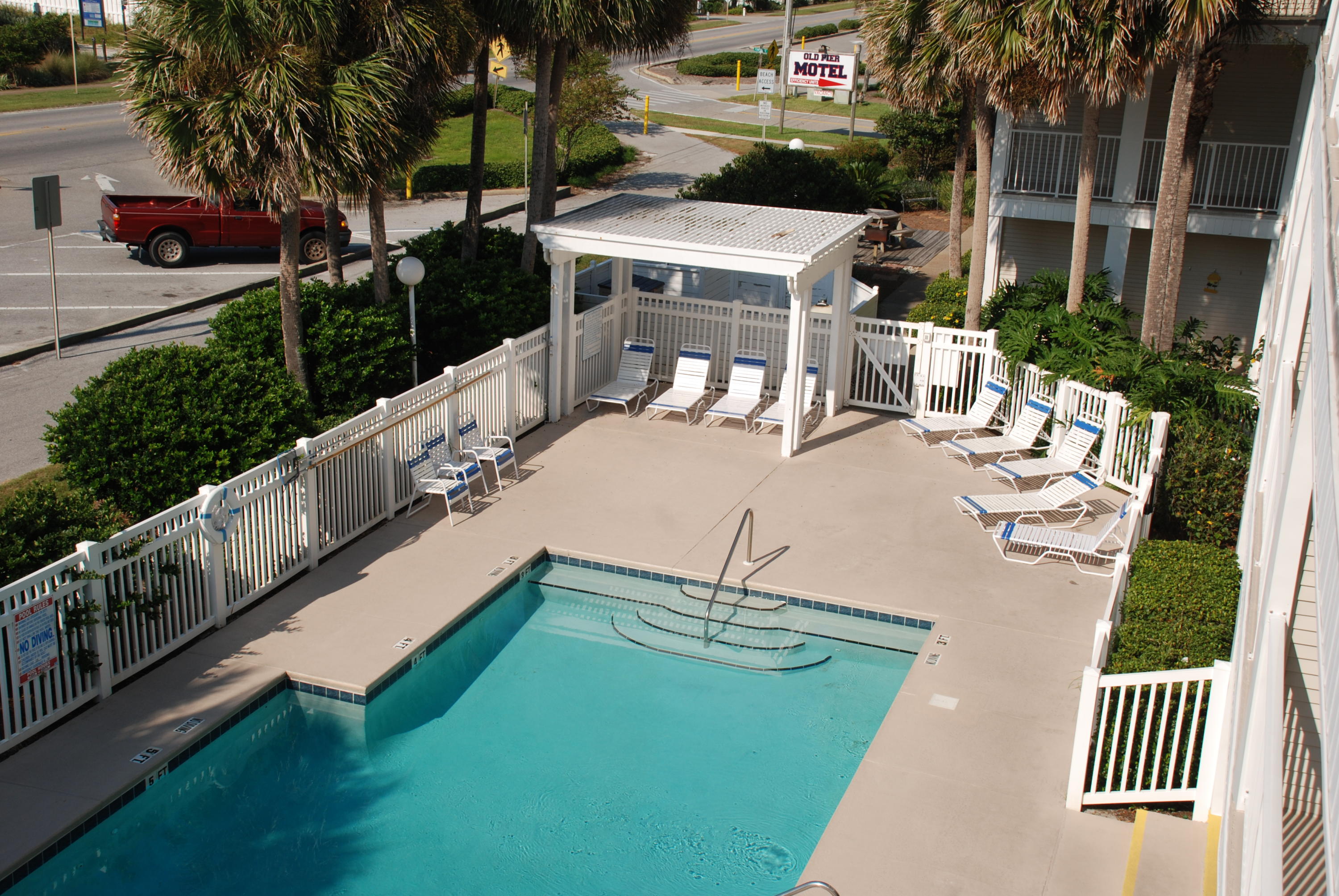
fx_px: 1564
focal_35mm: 42
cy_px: 448
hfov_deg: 46.3
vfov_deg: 32.0
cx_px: 670
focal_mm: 28
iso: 100
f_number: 9
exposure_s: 1/320
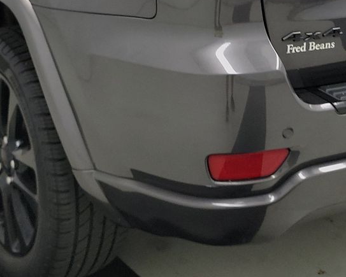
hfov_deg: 27.5
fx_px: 707
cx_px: 203
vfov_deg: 20.7
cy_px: -54
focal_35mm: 69
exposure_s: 1/59
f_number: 1.8
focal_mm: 6.7
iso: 295
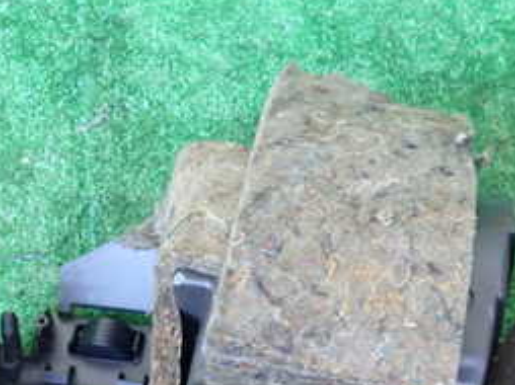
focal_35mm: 71
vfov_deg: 20.1
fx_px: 1055
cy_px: 381
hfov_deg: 27.4
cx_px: 264
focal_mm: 5.4
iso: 640
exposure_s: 1/40
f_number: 2.3
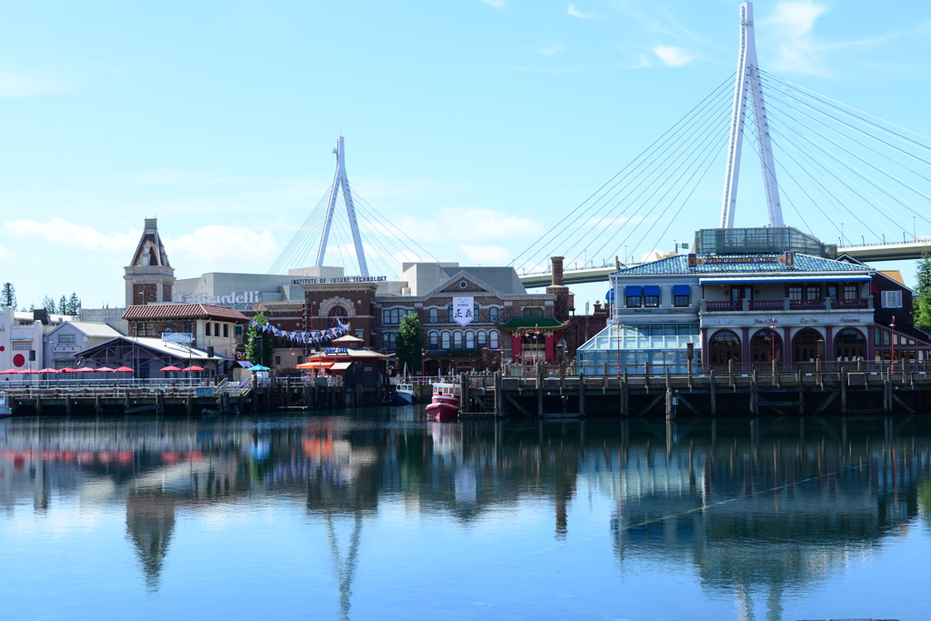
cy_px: 310
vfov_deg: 27.0
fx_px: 1293
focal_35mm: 50
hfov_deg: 39.6
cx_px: 466
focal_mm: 50
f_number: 7.1
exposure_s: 1/200
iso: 100
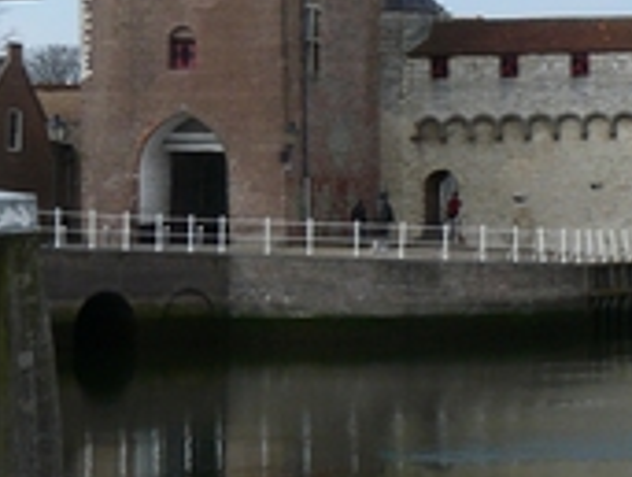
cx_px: 1035
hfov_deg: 14.3
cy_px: 55
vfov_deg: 11.7
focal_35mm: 126
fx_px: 2305
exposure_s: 1/320
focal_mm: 6
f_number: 5.6
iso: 100
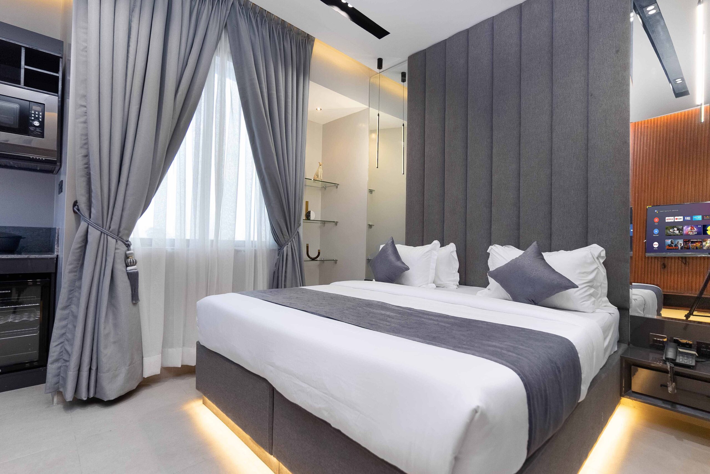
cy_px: 237
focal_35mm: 17
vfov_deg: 70.5
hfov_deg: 93.2
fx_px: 335
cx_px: 355
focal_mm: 17
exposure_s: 1/30
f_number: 2.8
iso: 400
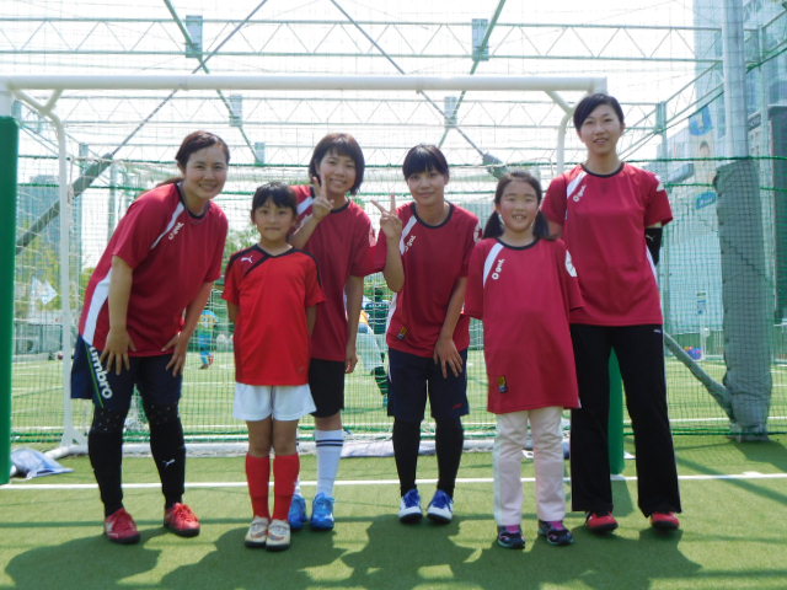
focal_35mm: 35
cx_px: 394
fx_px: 796
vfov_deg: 40.7
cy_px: 295
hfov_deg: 52.6
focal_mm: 6.2
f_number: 3.8
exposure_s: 1/640
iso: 125
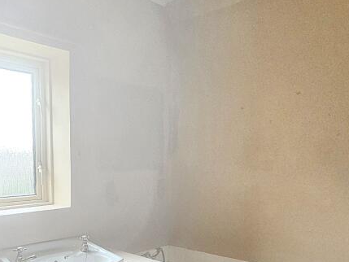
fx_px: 313
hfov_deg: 56.3
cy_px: 199
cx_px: 101
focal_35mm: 31
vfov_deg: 43.8
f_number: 2.2
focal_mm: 2.2
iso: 320
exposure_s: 1/30
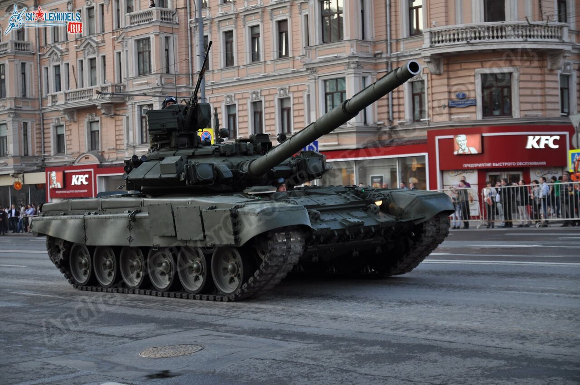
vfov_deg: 21.5
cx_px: 290
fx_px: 1014
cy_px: 192
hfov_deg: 31.9
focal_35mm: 63
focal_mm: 42
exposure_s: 1/160
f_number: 2.8
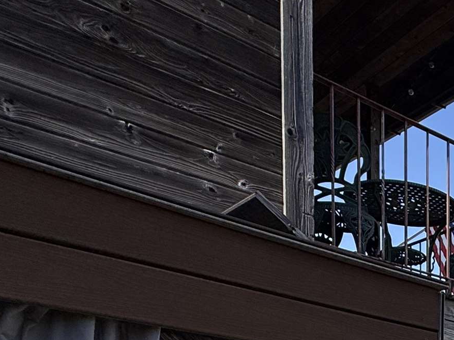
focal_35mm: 49
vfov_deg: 23.9
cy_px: 502
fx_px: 642
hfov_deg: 30.3
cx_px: 598
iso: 50
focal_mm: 2.22
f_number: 2.2
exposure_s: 1/1189
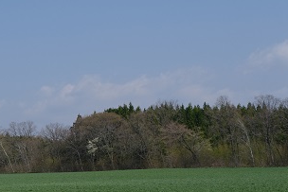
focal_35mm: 82
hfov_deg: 23.6
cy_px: 64
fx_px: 656
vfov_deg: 16.6
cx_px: -5
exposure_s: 1/500
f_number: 11
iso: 320
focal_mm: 26
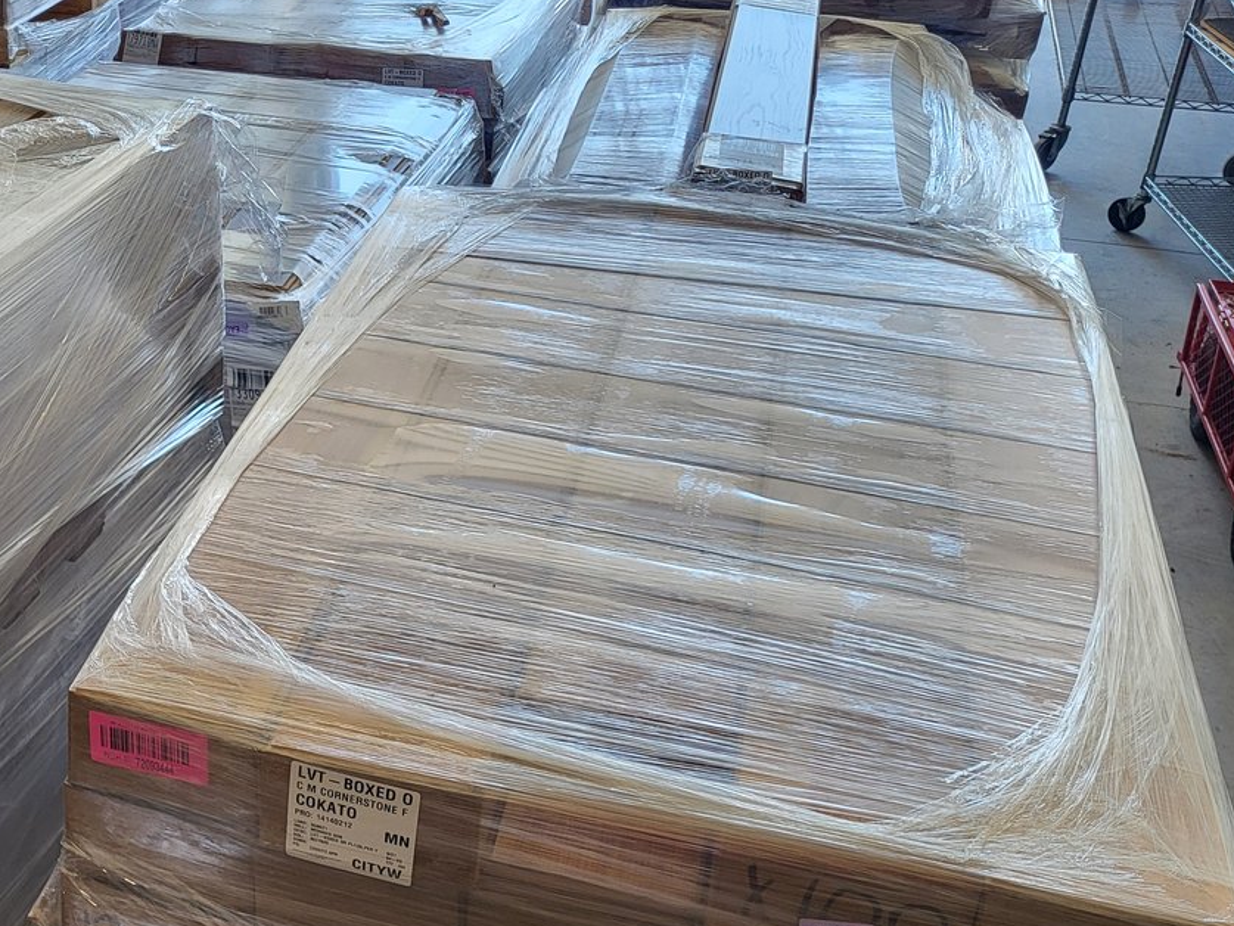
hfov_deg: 38.4
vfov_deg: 30.8
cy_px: 533
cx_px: 195
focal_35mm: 47
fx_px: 1676
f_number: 1.8
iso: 40
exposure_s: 1/120
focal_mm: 5.4
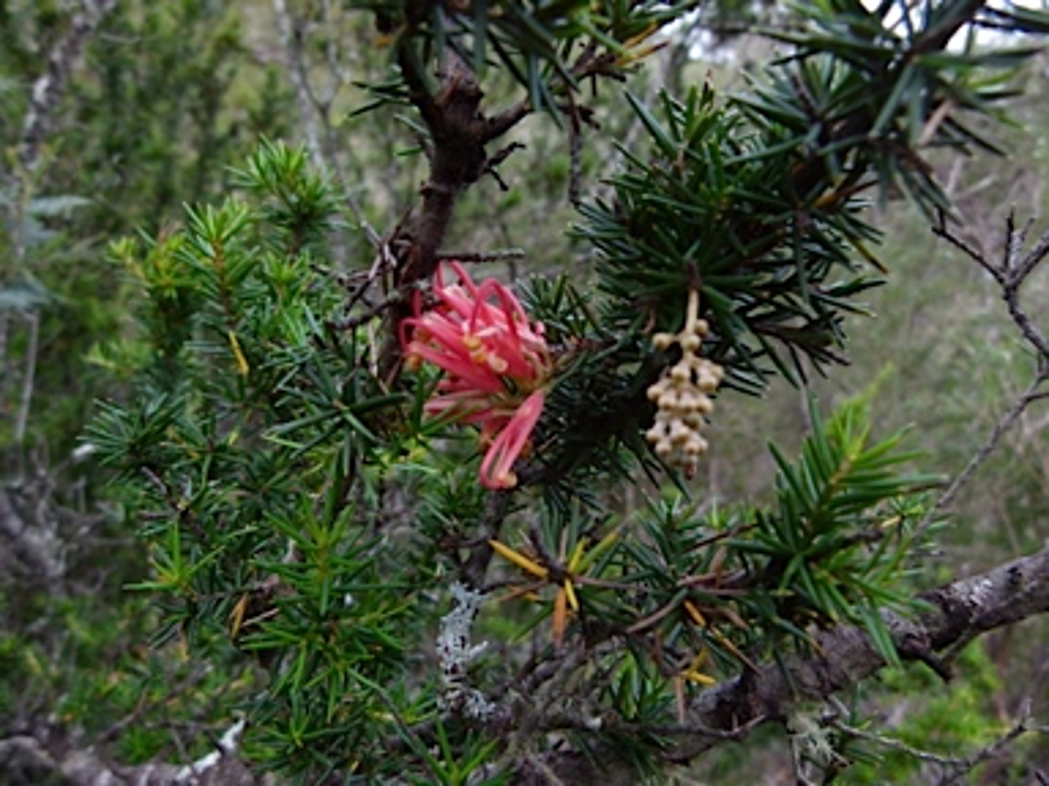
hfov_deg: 69.4
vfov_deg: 54.9
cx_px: 524
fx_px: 758
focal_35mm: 25
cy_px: 393
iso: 100
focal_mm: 4.5
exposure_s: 1/125
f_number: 2.8
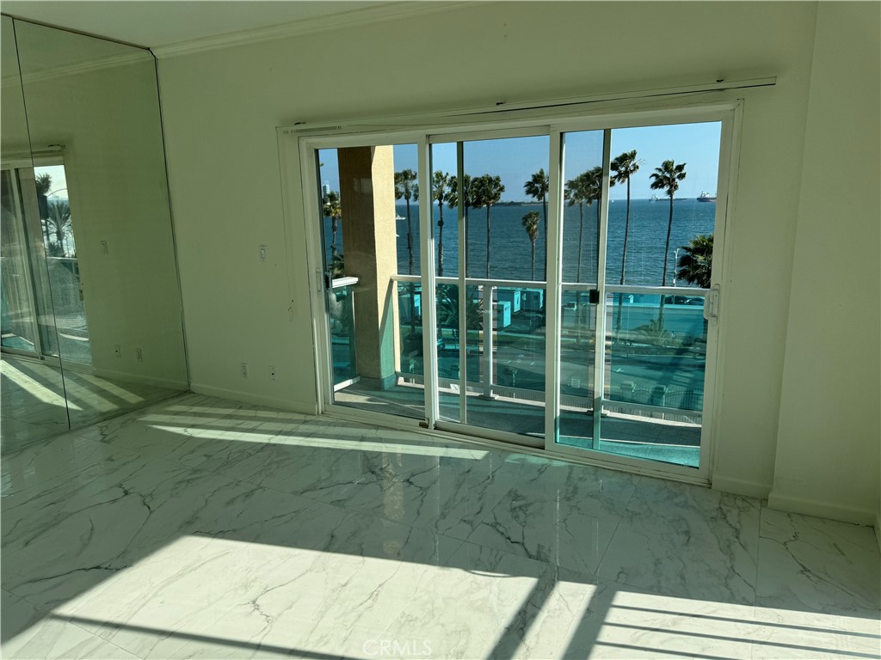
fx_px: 611
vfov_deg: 56.8
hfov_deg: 71.6
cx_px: 440
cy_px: 330
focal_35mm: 24
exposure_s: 1/3413
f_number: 1.78
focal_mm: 6.76
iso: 80
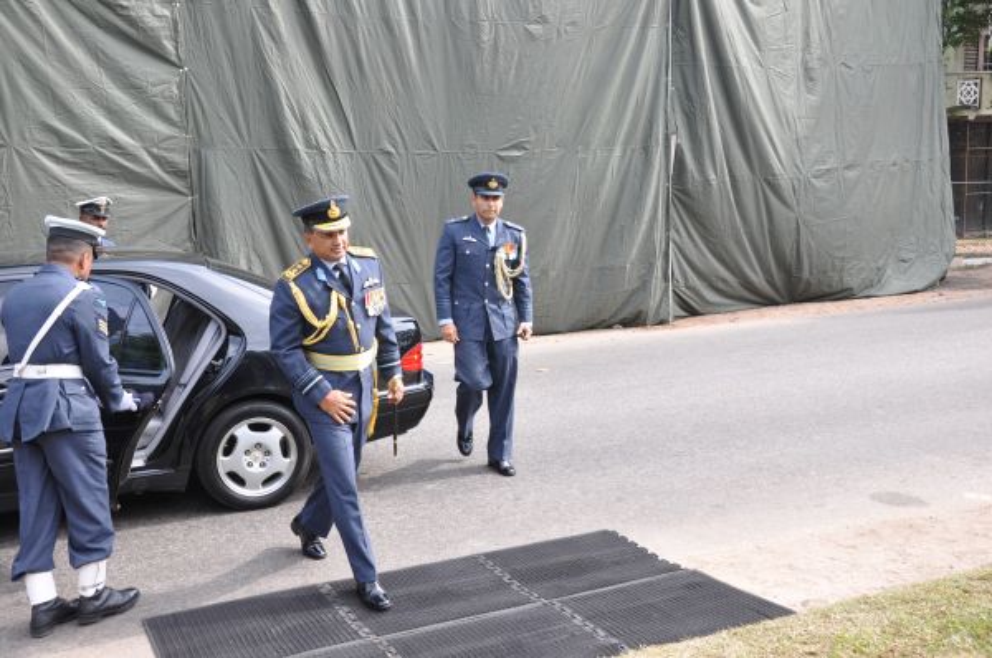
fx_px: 1073
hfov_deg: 49.6
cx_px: 496
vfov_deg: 34.1
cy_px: 329
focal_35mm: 39
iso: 250
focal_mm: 26
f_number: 8
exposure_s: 1/125
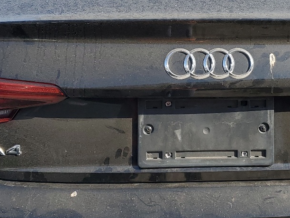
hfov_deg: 28.4
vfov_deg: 21.6
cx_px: 183
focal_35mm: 68
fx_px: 570
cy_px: 85
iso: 50
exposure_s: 1/2000
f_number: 1.5
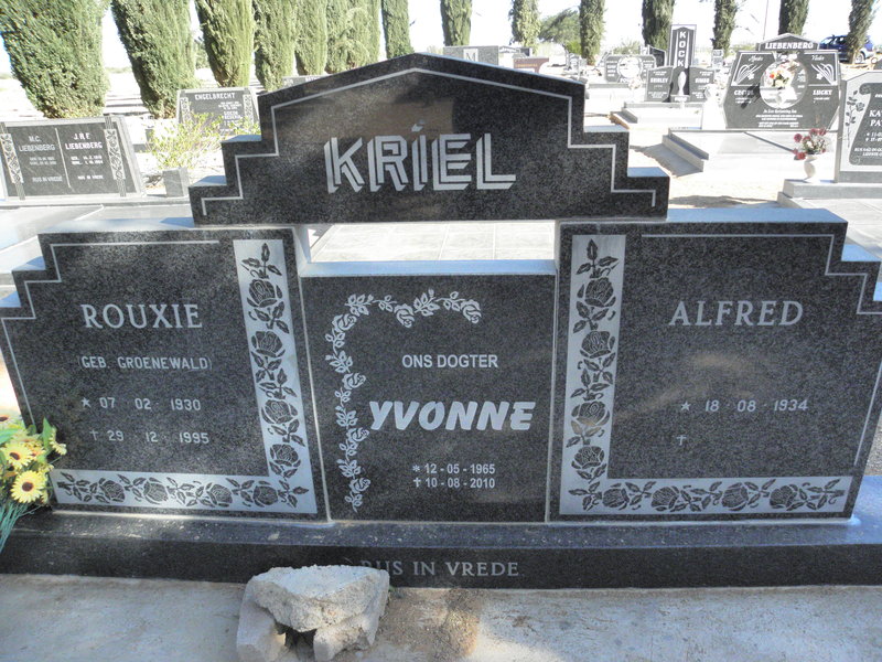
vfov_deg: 53.1
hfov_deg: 67.3
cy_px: 331
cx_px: 441
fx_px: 662
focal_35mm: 26
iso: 200
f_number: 2.8
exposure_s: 1/1000
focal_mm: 4.6
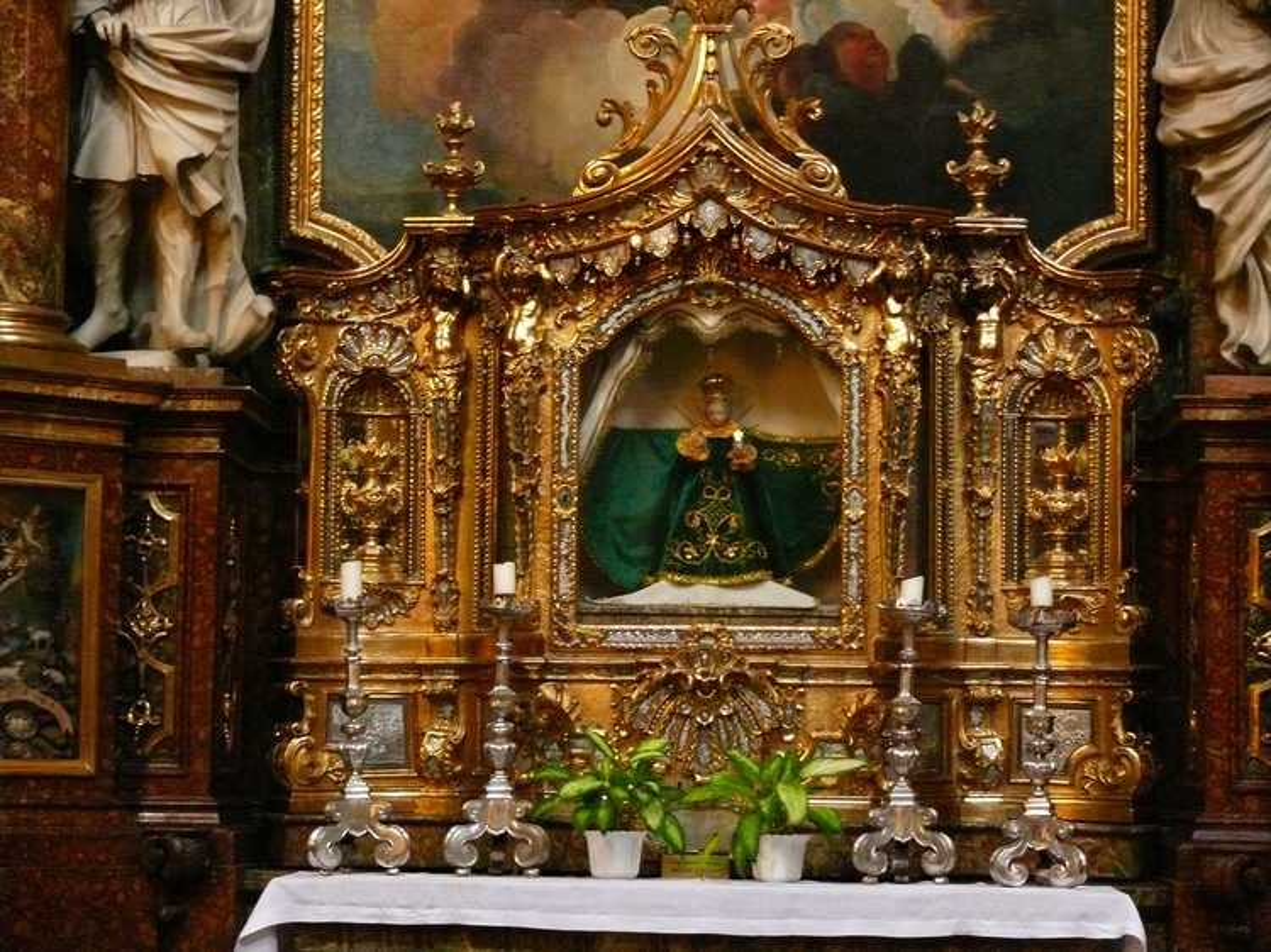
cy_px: 476
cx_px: 636
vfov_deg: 15.7
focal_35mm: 94
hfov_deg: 20.9
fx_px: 3450
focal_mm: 19.8
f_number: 3.2
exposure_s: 1/8
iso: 800
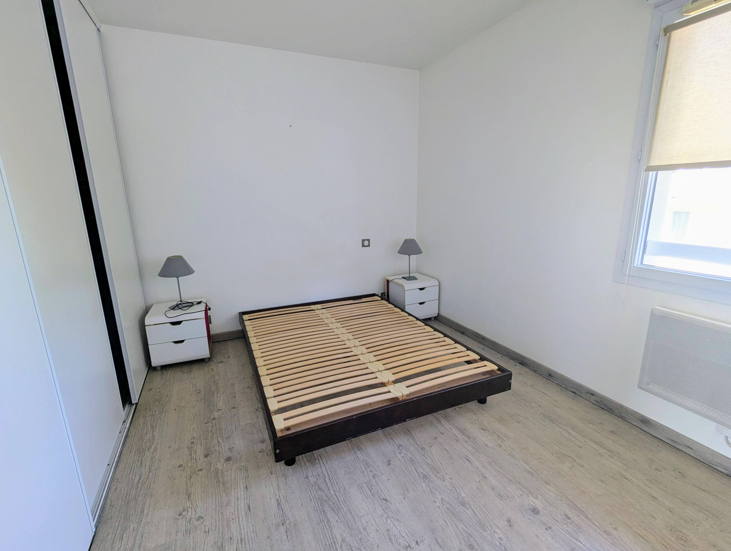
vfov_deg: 78.2
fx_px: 338
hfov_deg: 94.4
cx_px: 366
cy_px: 276
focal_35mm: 16
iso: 46
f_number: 2.2
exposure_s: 1/69.4
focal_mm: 2.35
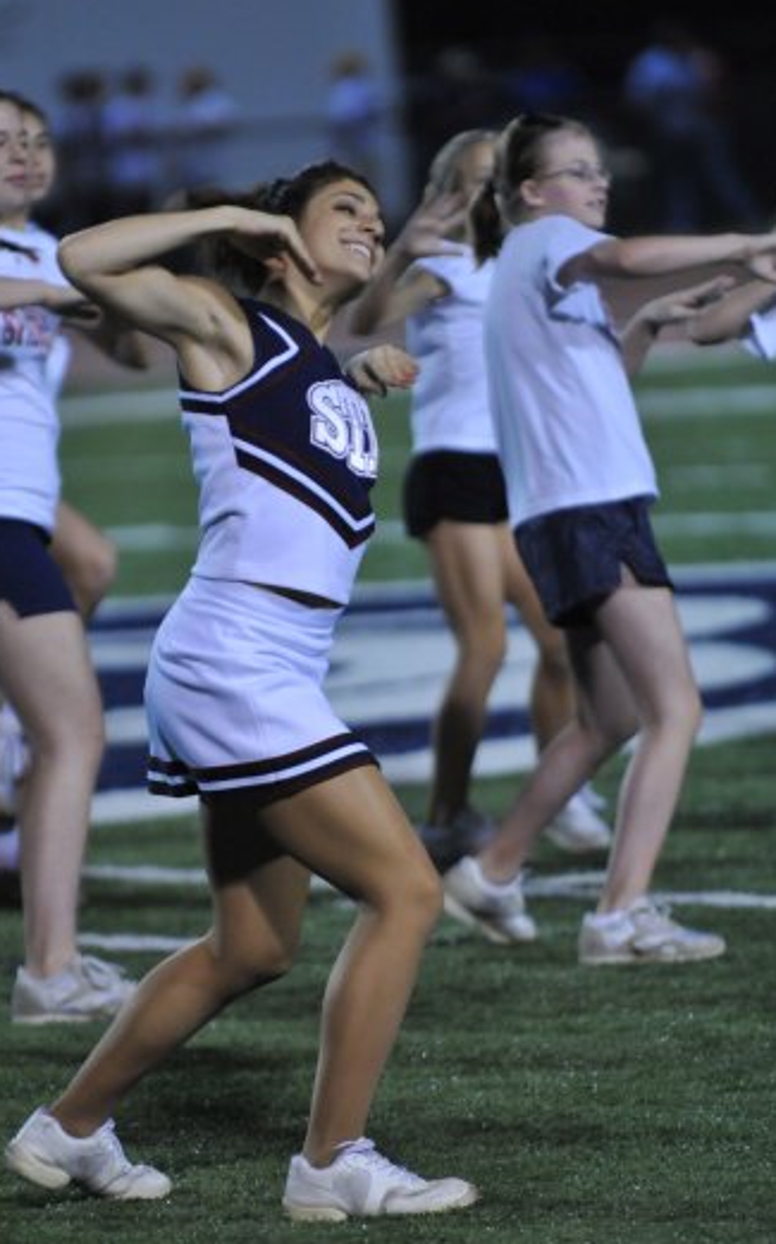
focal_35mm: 352
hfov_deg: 3.7
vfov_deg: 6.0
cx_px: 309
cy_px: 669
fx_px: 11927
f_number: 2.8
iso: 1600
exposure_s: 1/320
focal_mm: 200
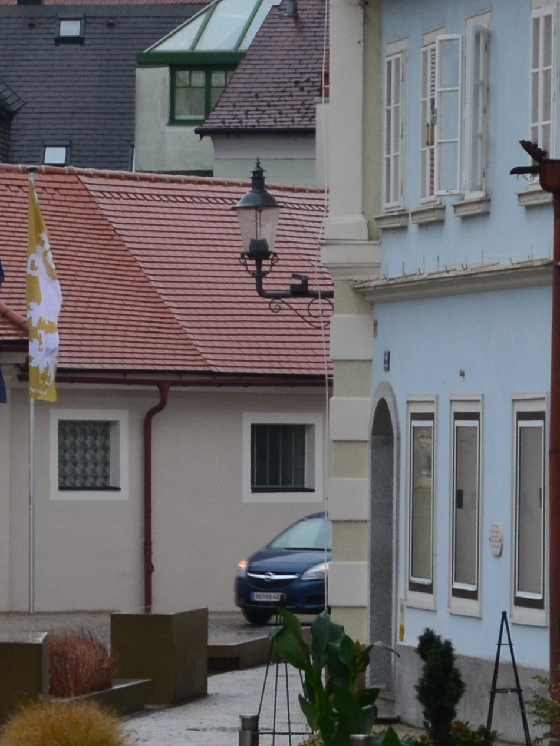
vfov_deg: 6.4
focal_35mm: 308
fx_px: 6642
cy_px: 357
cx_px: -861
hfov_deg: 4.7
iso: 400
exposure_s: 1/50
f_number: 10
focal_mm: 55
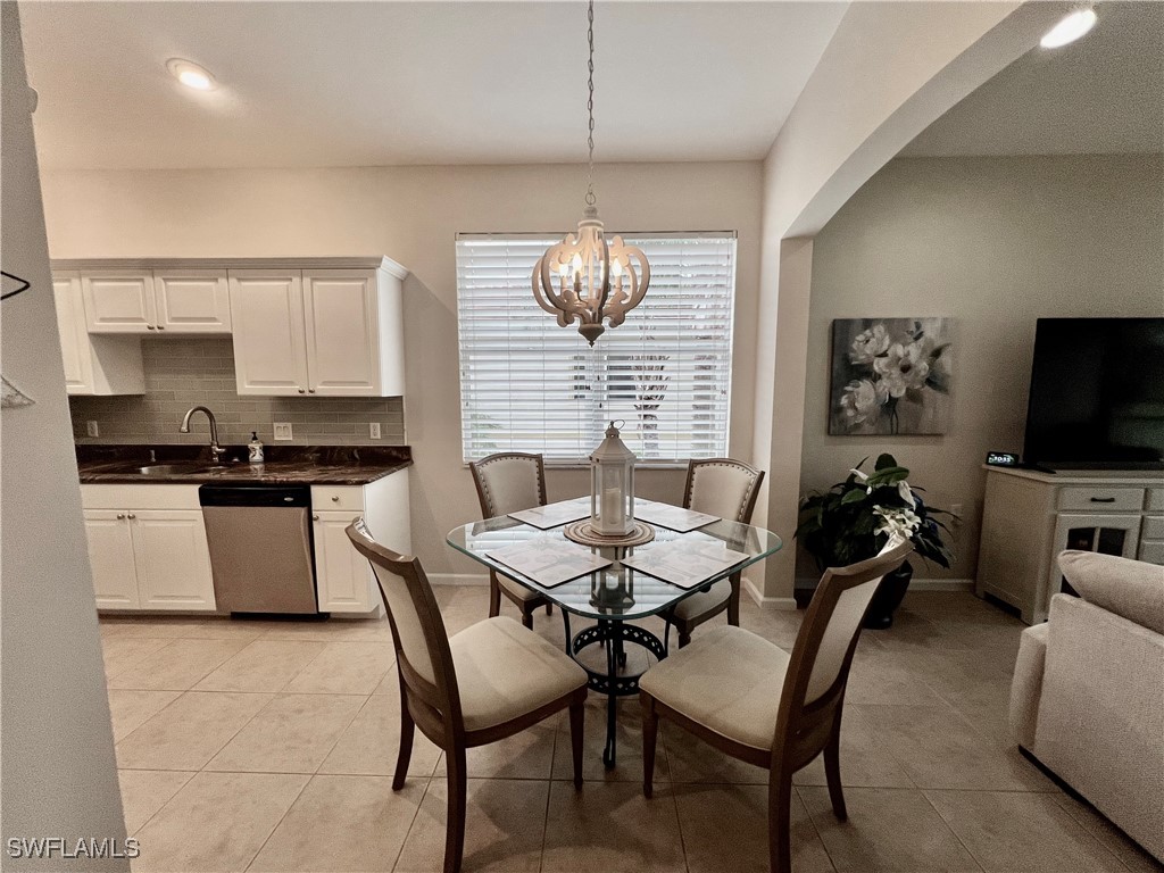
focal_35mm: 13
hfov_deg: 106.2
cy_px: 436
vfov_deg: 89.9
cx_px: 582
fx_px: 437
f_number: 1.8
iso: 80
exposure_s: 1/120
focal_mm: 1.57
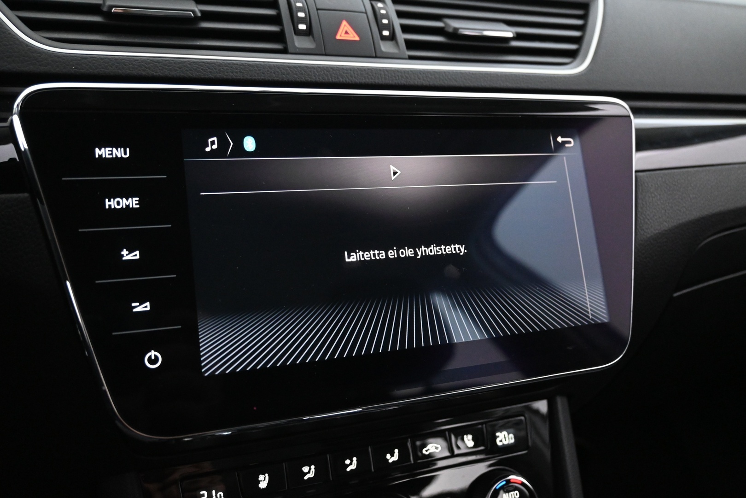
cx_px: 373
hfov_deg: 59.5
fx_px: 653
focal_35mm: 32
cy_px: 249
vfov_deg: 41.7
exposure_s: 1/30
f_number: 4
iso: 4500
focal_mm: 21
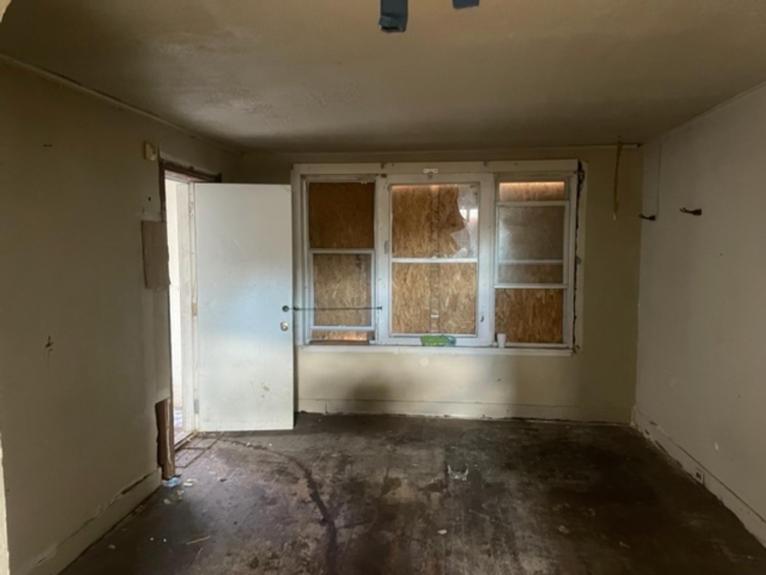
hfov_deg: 67.3
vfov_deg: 53.1
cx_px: 383
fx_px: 575
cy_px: 288
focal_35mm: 26
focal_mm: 4.2
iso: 640
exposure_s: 1/30
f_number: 1.6
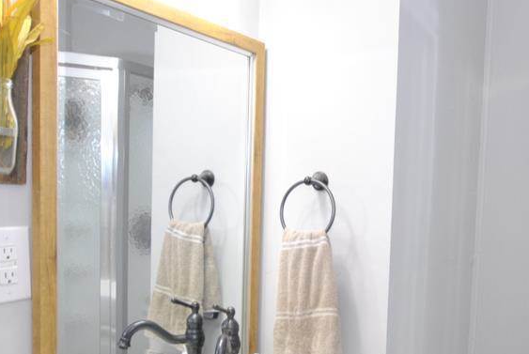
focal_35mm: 40
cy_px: 246
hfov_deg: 47.7
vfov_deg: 33.1
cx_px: 347
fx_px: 589
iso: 200
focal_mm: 10
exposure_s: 1/30
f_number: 4
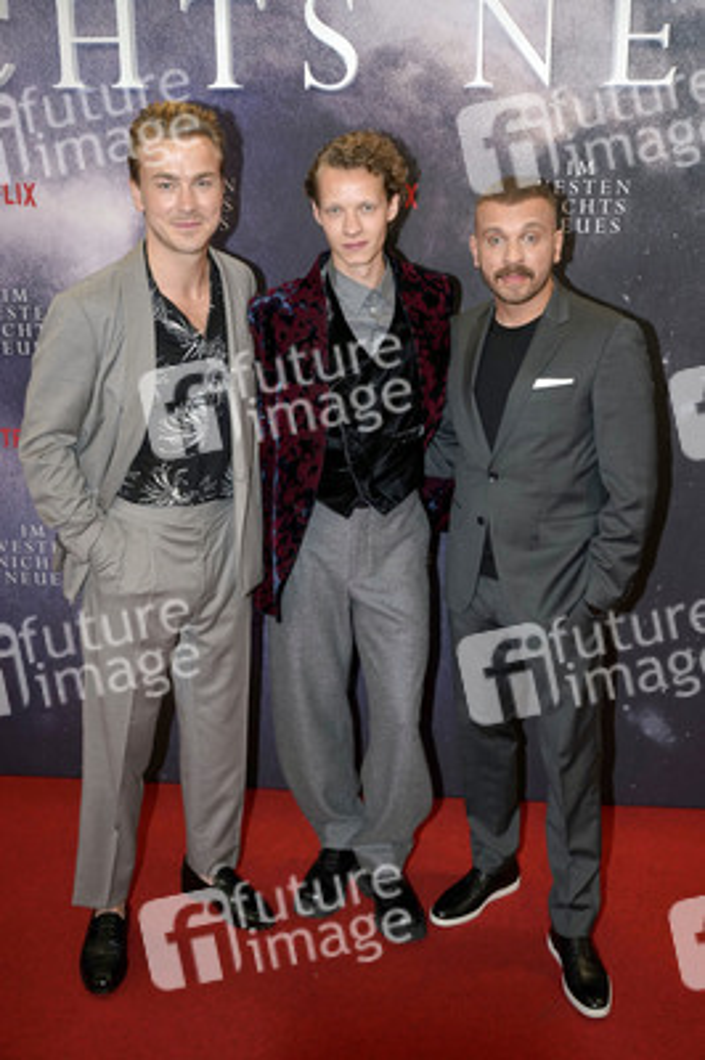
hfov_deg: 34.2
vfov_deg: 49.6
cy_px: 530
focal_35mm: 39
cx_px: 352
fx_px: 1148
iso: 640
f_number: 5.6
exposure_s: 1/160
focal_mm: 39
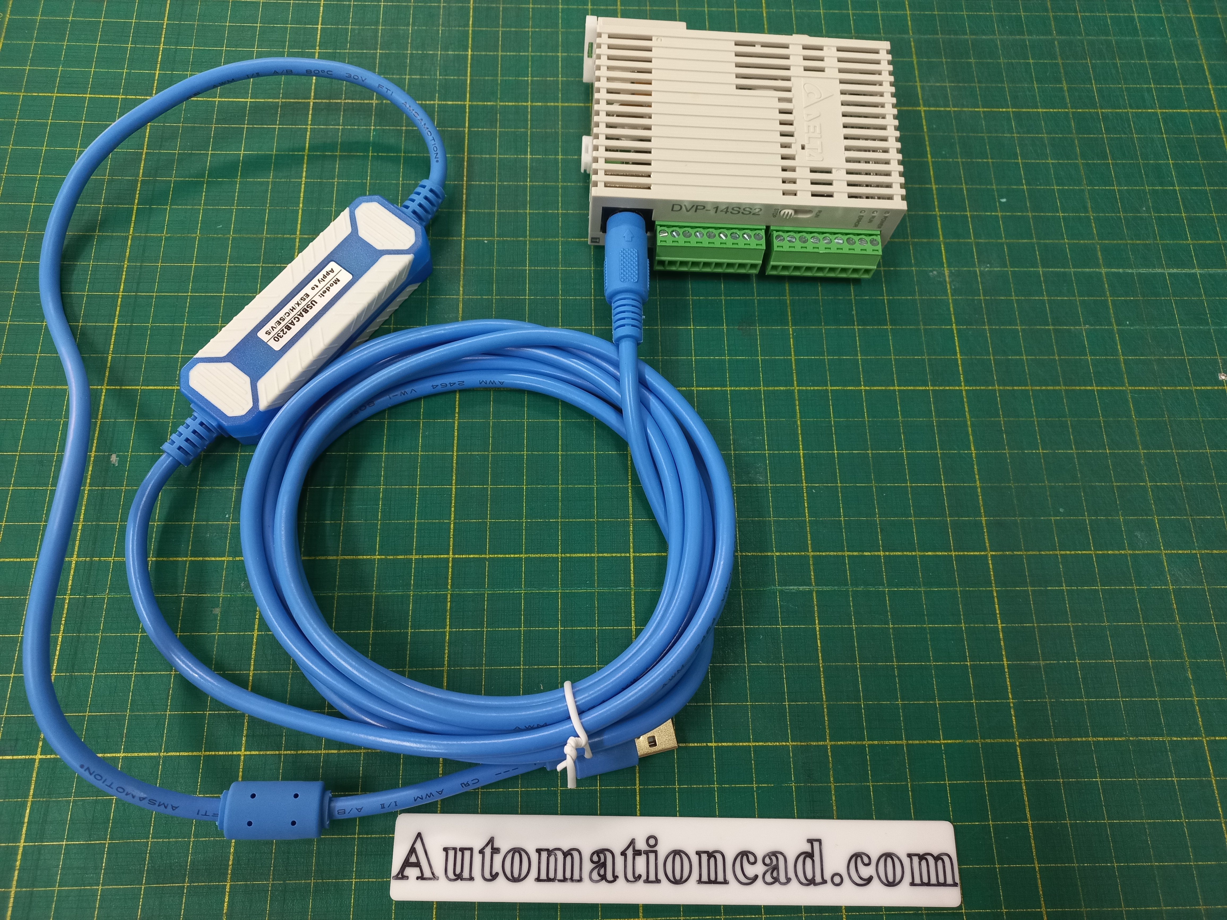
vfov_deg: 54.9
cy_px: 460
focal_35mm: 25
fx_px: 886
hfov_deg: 69.4
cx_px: 614
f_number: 1.8
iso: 200
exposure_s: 1/33.3
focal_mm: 4.6
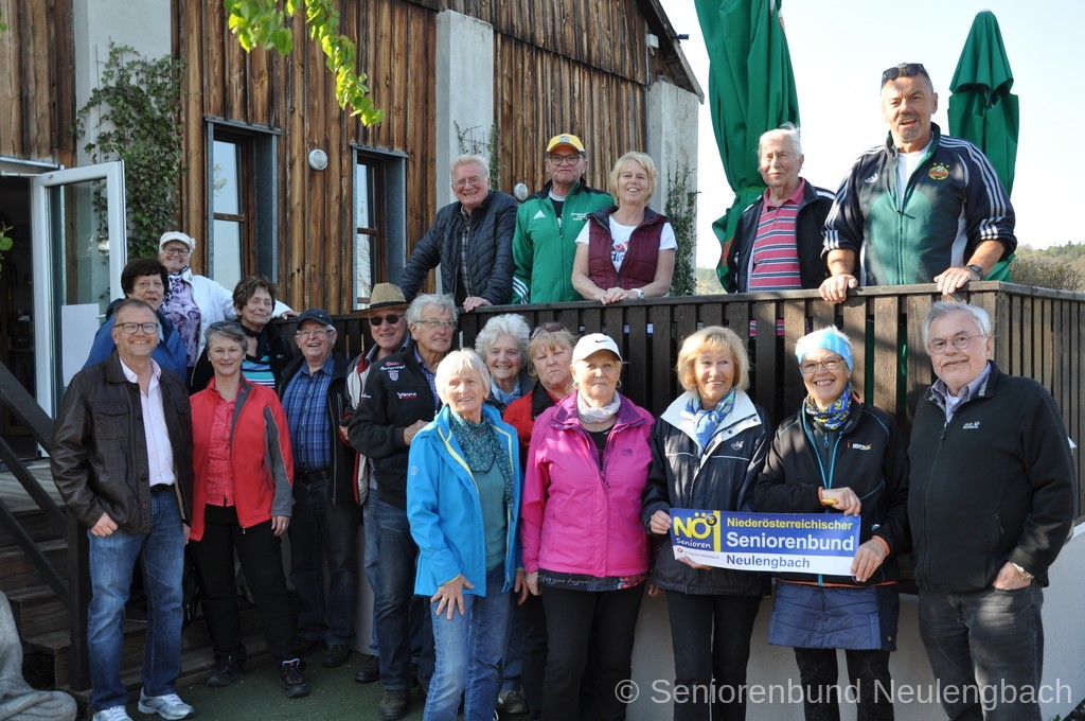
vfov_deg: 36.8
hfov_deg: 53.2
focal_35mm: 36
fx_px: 1084
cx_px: 542
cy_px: 360
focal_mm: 24
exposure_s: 1/160
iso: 200
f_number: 6.3
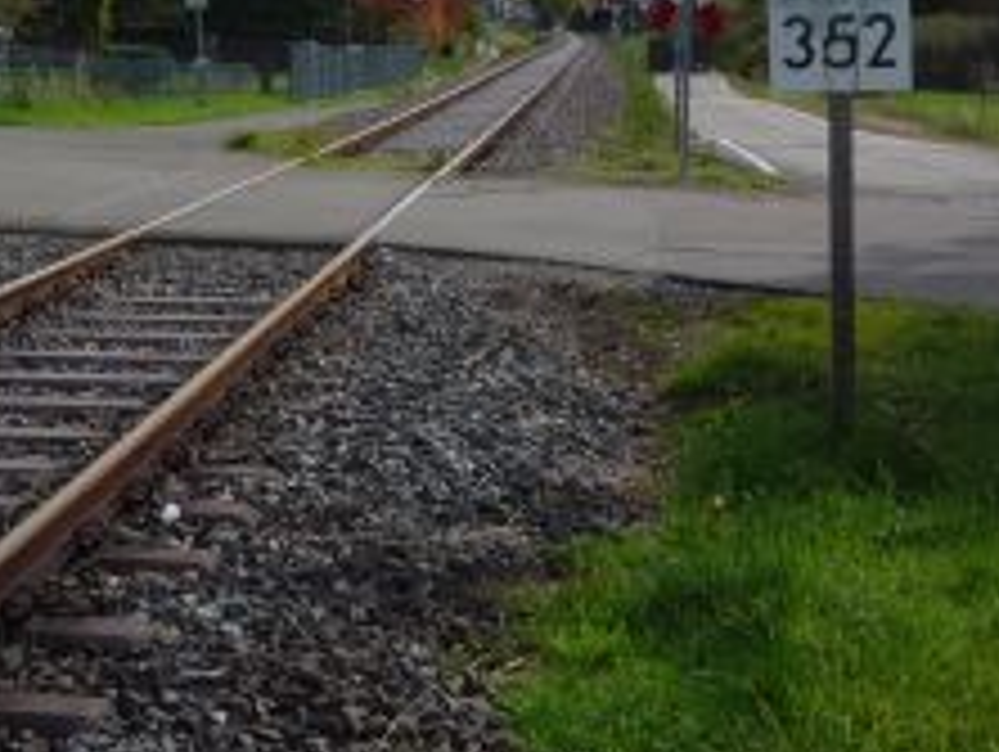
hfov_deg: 23.7
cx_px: 320
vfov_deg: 17.8
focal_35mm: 82
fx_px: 2369
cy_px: 81
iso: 100
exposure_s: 1/400
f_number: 5.6
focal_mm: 5.2
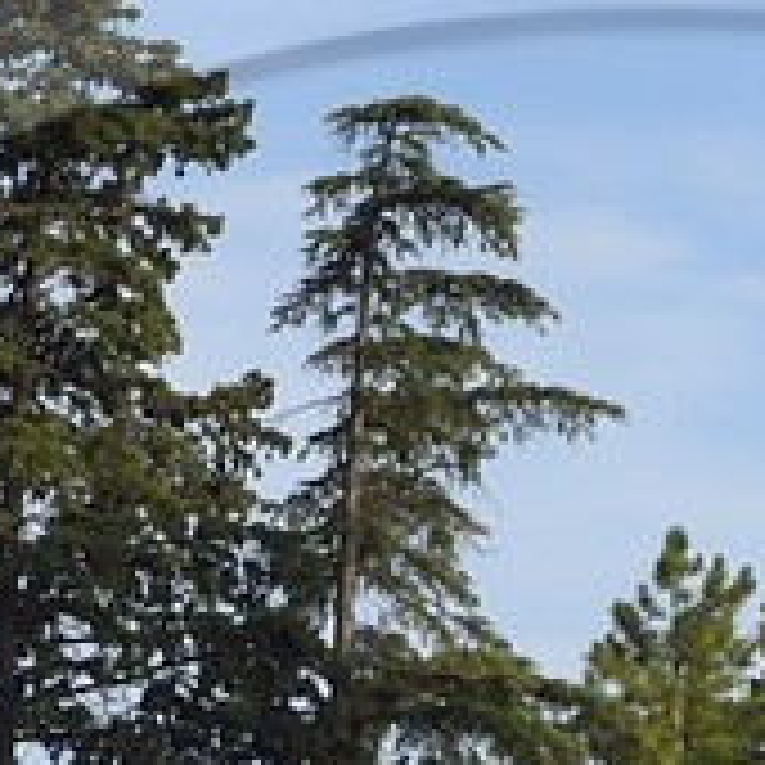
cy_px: 1674
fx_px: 10426
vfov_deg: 4.1
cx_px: 662
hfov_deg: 4.2
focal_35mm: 417
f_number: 13
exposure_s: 1/250
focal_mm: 52
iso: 200
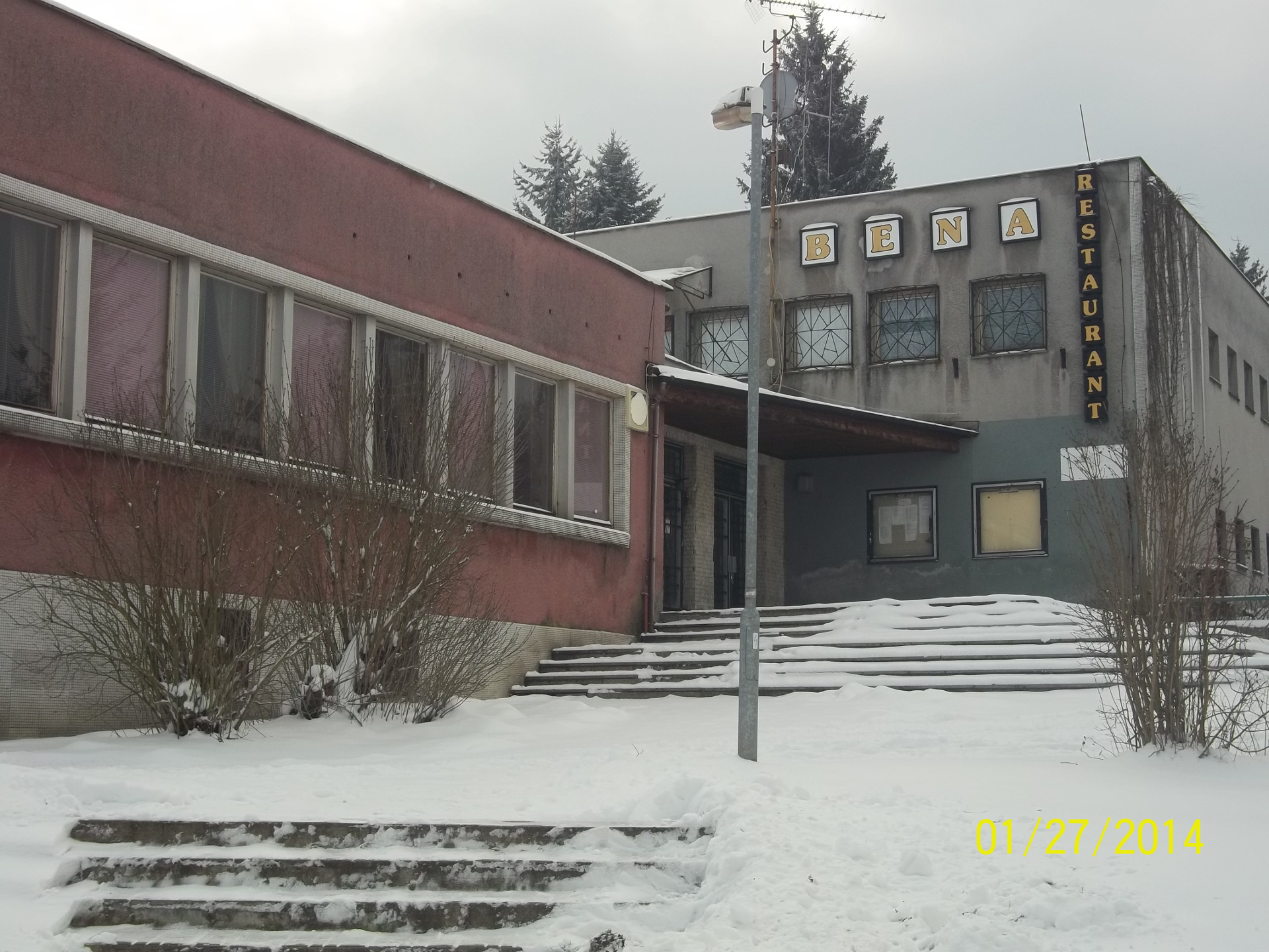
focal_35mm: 49
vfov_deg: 29.7
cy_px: 476
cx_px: 634
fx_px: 1796
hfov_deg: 38.9
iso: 80
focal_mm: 8.8
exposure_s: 1/100
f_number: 11.1
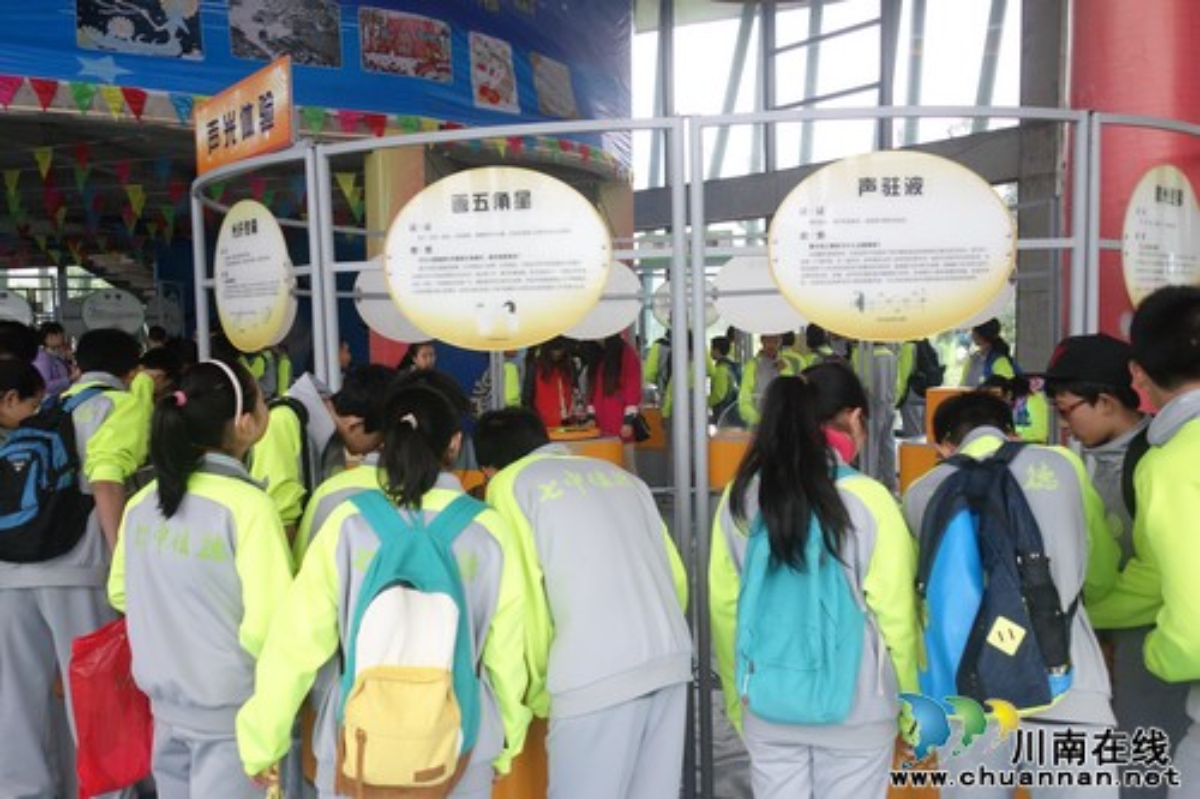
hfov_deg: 65.5
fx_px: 933
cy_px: 400
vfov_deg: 46.4
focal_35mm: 28
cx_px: 600
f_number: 2.5
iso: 800
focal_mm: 10.4
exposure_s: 1/100
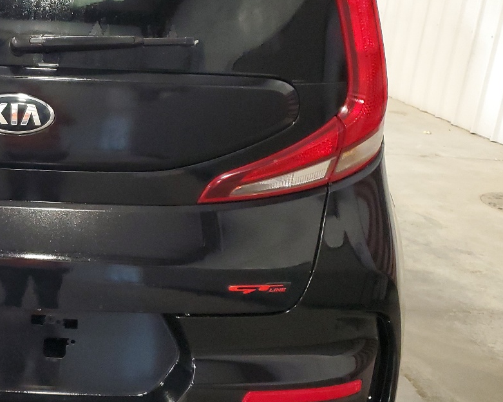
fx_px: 774
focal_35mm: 52
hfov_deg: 33.5
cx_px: 25
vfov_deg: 29.1
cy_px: 193
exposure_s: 1/24
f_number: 1.5
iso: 301
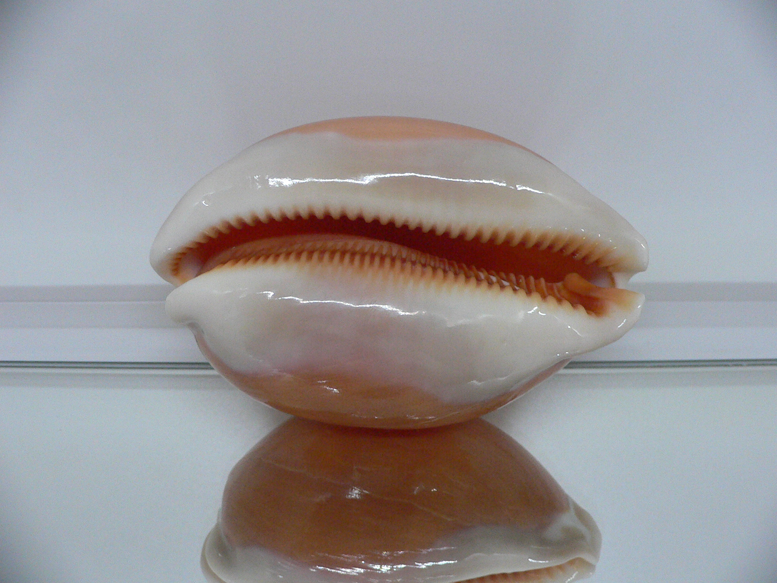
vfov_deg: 40.7
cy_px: 292
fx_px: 786
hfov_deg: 52.6
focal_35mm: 35
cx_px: 388
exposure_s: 1/50
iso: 200
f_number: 2.8
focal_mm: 4.6
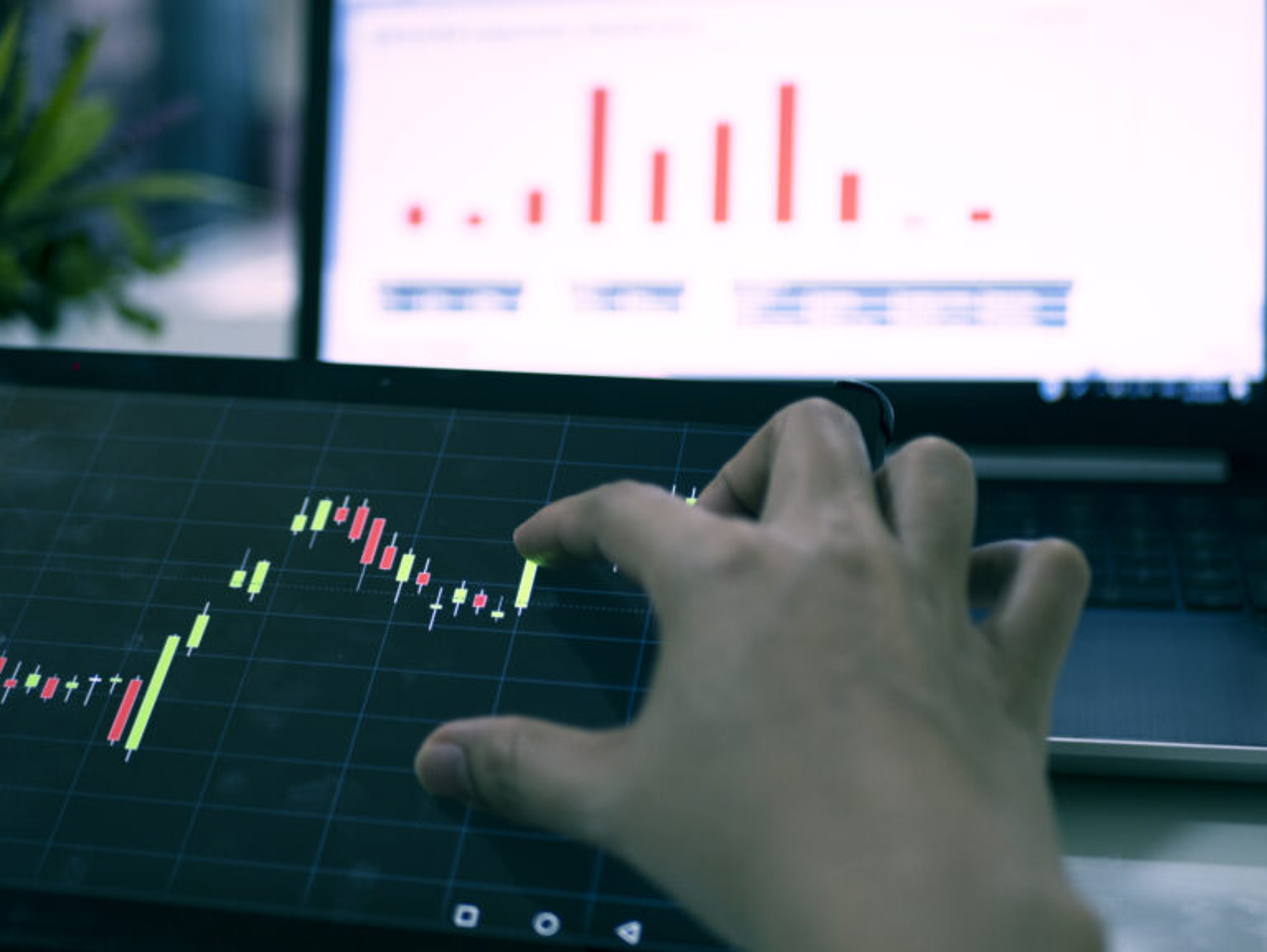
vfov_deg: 29.1
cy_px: 476
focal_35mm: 50
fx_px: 1831
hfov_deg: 38.2
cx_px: 634
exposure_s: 1/60
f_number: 1.7
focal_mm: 25
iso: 320
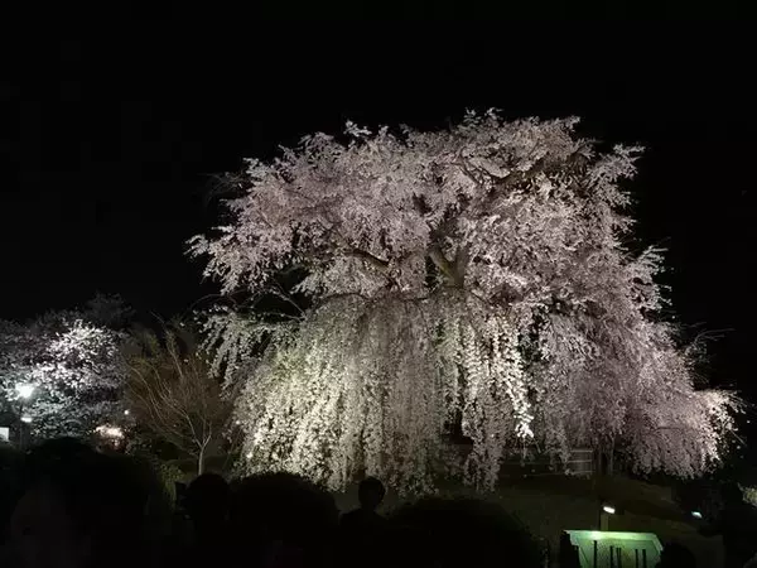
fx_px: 612
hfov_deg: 63.4
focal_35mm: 28
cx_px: 378
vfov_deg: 49.7
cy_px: 284
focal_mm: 3.99
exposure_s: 1/15
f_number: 1.8
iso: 50
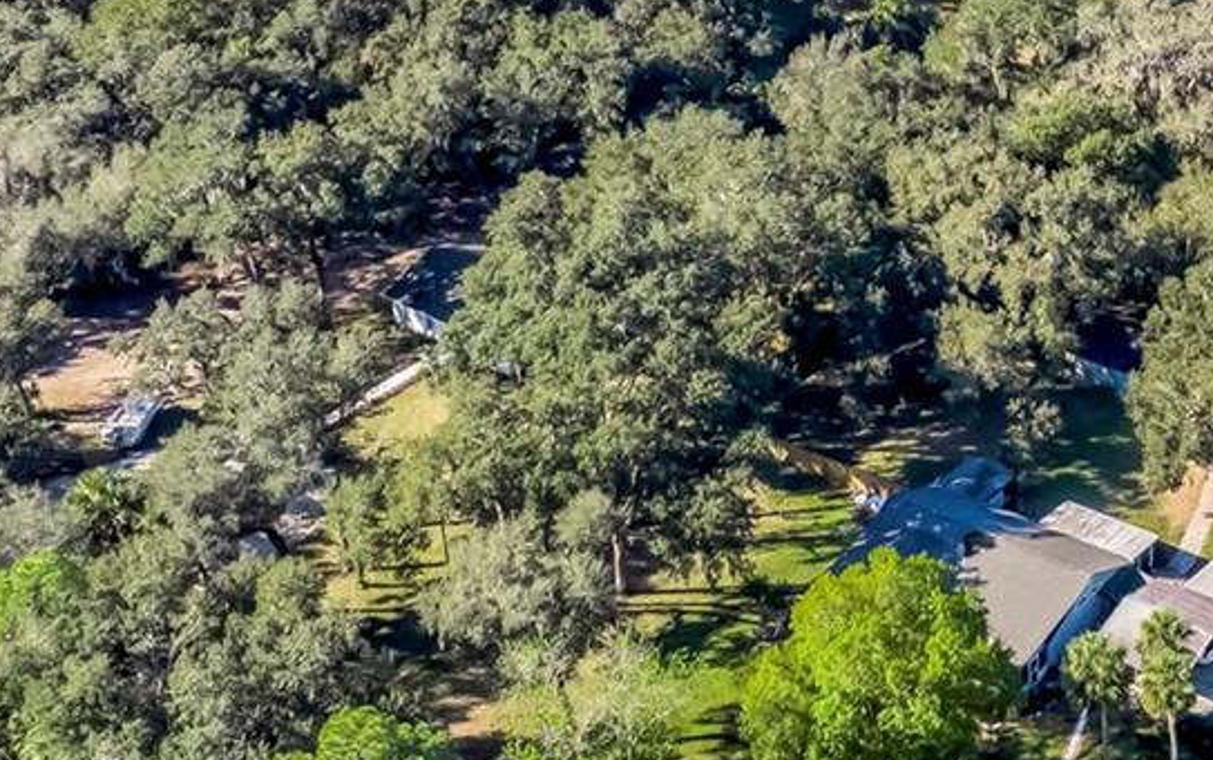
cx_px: 1202
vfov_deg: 18.6
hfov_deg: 29.1
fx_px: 2183
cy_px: -164
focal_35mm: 66
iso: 110
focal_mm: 8.38
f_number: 2.8
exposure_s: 1/240
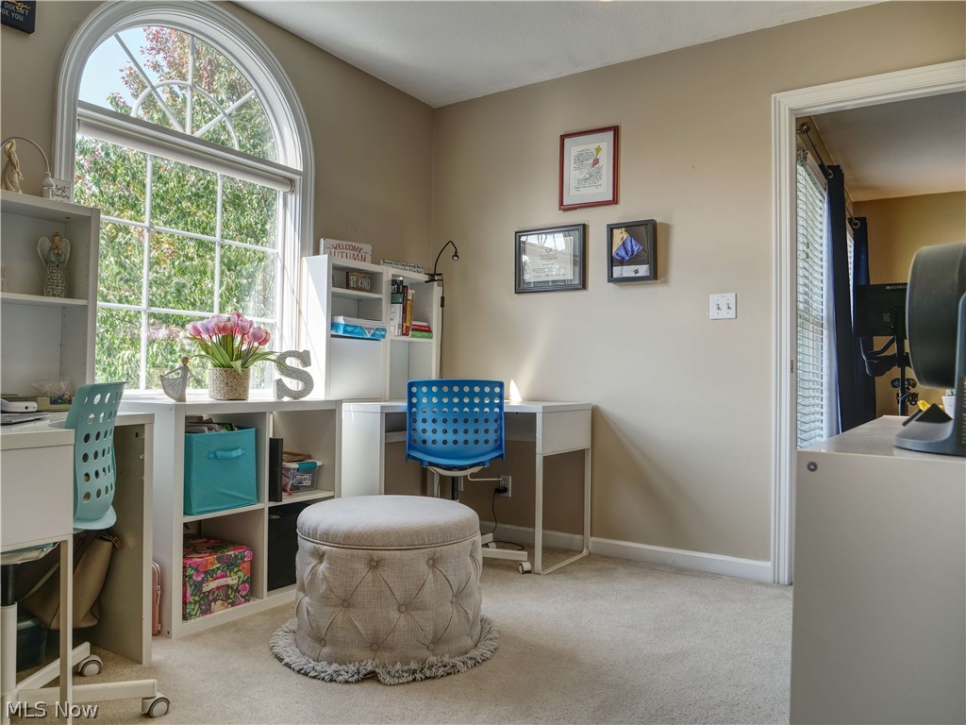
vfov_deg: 56.8
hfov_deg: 71.6
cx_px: 483
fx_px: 670
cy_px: 362
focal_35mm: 24
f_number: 3.5
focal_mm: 12
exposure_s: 1/200
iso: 200
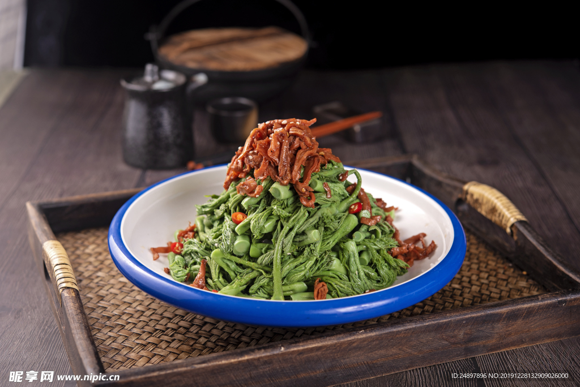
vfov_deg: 22.7
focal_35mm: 60
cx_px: 290
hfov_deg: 33.4
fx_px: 967
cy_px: 194
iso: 100
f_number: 5
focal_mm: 60
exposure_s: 1/125
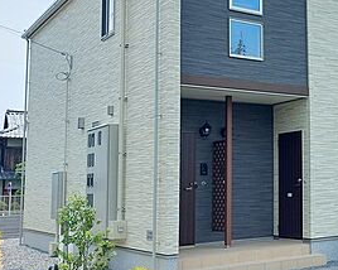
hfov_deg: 30.2
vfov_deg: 27.1
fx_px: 560
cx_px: 371
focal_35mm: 56
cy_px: 120
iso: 25
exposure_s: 1/881
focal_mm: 5.23
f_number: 1.8
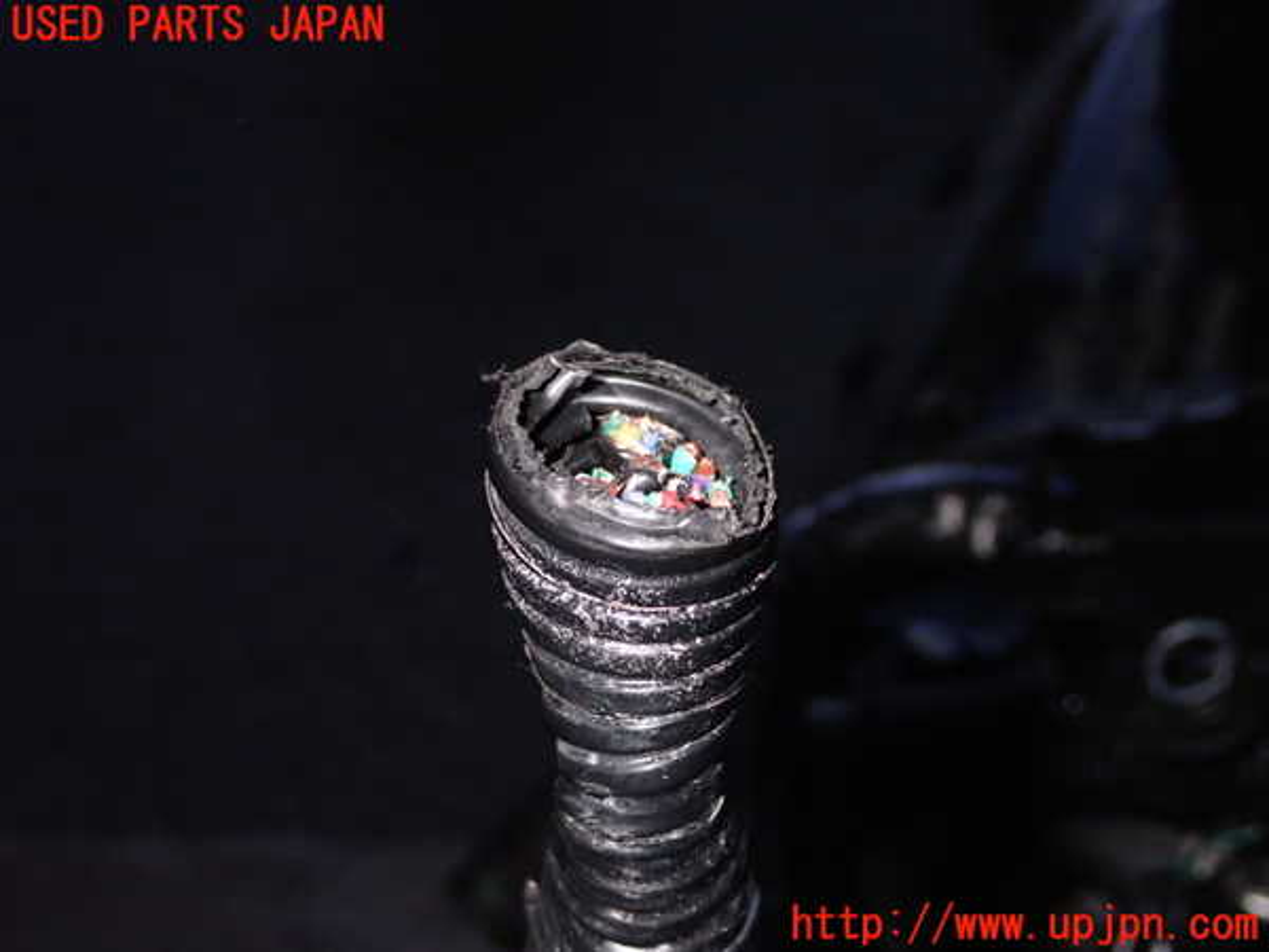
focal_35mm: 71
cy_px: 476
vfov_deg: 20.7
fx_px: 2603
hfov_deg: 27.4
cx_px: 634
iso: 800
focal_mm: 12.73
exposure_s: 1/60
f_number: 16
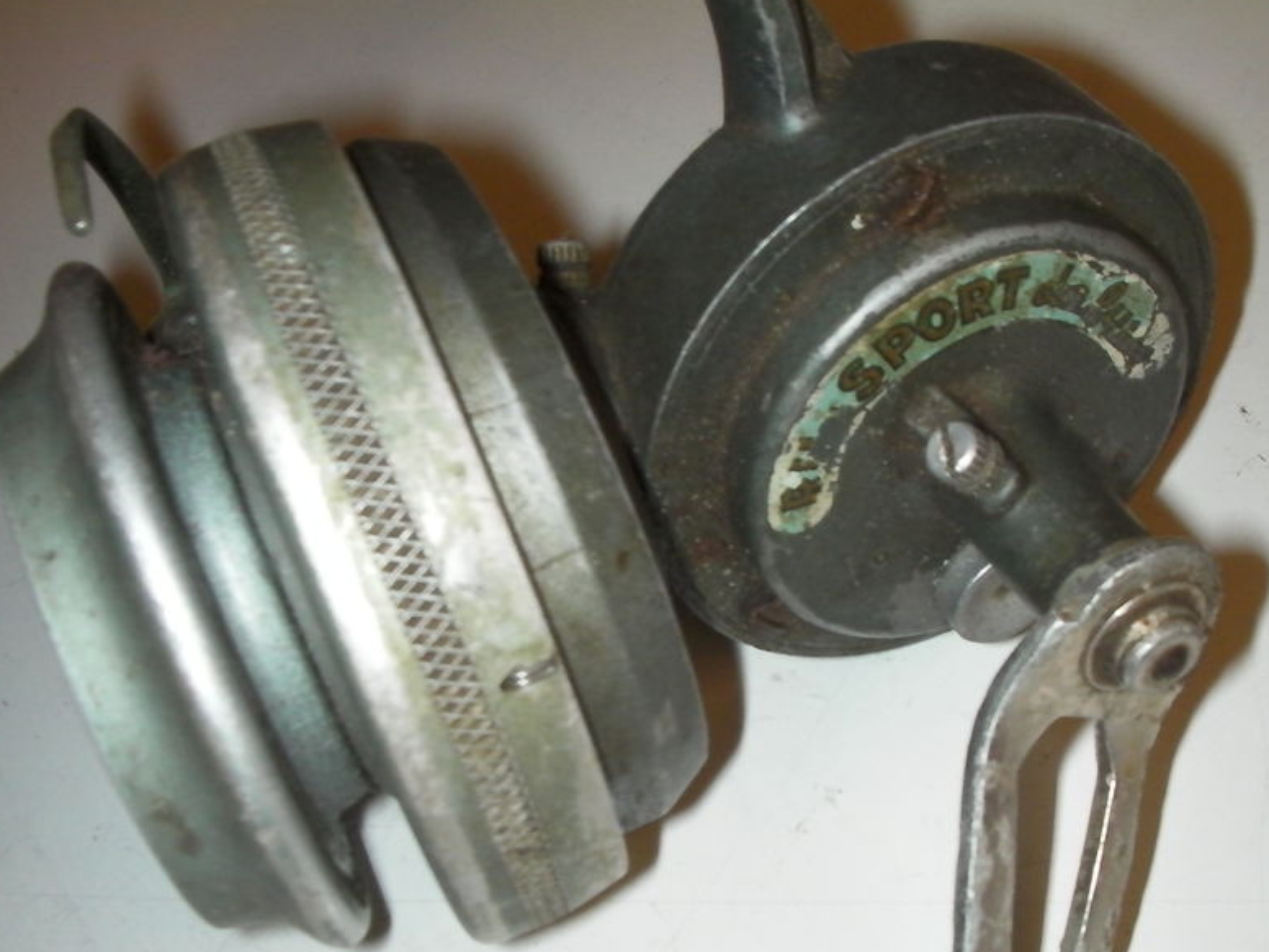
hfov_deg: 38.9
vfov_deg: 29.6
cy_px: 582
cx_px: 666
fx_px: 1796
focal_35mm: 49
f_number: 5.6
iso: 200
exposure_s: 1/30
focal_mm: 6.3
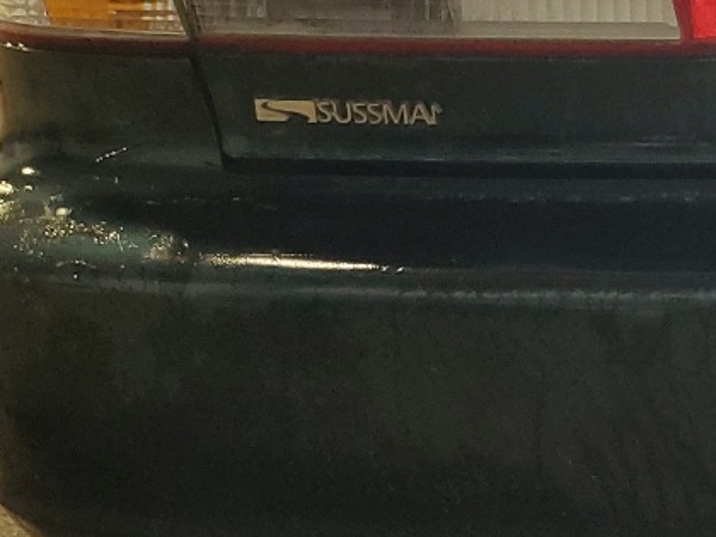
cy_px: 36
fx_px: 2048
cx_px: 999
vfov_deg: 14.8
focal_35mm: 99
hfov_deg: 18.1
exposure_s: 1/60.2
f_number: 1.5
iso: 95
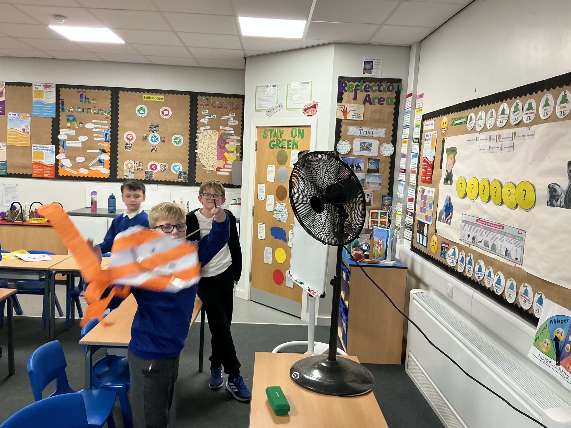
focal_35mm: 29
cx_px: 286
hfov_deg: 61.7
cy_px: 214
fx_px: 478
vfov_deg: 48.2
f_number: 1.8
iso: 100
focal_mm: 3
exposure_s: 1/60
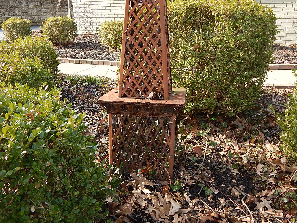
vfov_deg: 41.8
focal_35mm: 34
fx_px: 292
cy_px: 112
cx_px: 148
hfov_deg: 54.0
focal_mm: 6.1
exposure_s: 1/160
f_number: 3.3
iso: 125
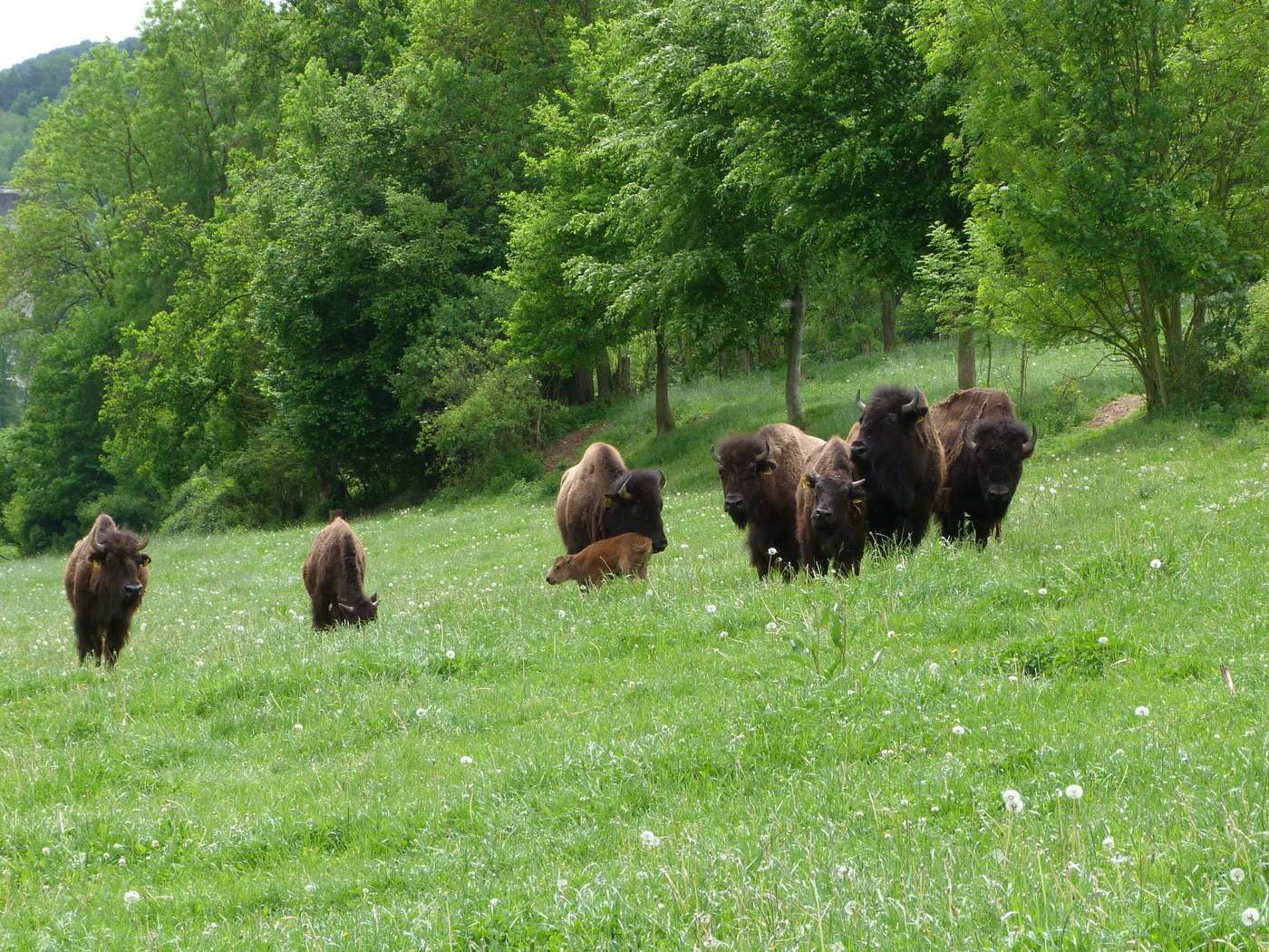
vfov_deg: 13.3
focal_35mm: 111
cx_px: 634
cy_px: 476
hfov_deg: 17.7
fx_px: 4069
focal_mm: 20.1
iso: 80
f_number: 4
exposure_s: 1/250
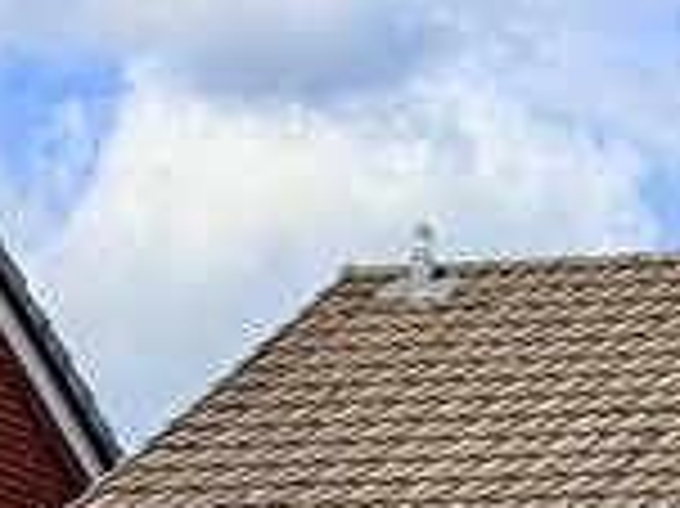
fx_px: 4377
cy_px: 888
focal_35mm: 223
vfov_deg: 6.5
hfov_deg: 8.8
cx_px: 847
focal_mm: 6.76
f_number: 1.78
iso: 64
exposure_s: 1/3534
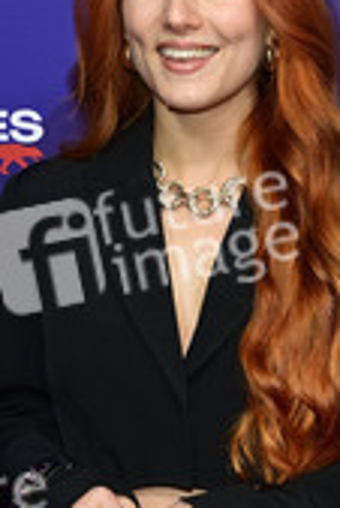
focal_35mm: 118
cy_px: 394
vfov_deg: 17.2
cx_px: 232
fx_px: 1668
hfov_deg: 11.6
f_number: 6.3
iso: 800
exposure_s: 1/250
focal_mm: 50
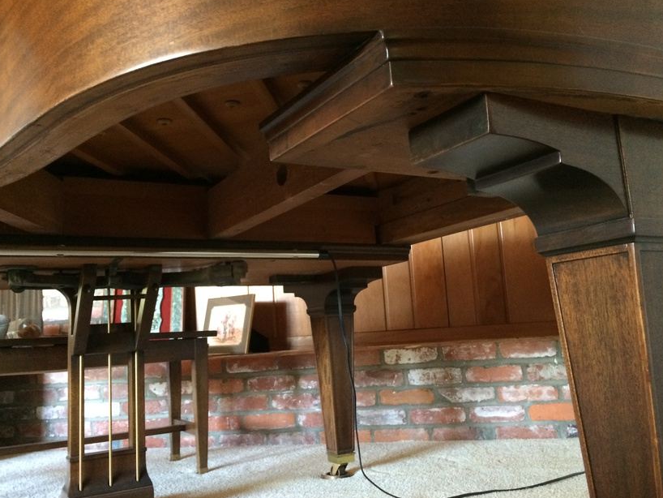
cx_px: 326
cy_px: 251
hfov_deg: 55.3
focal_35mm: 33
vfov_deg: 43.0
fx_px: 632
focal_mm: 4.12
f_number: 2.2
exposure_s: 1/17
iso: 320
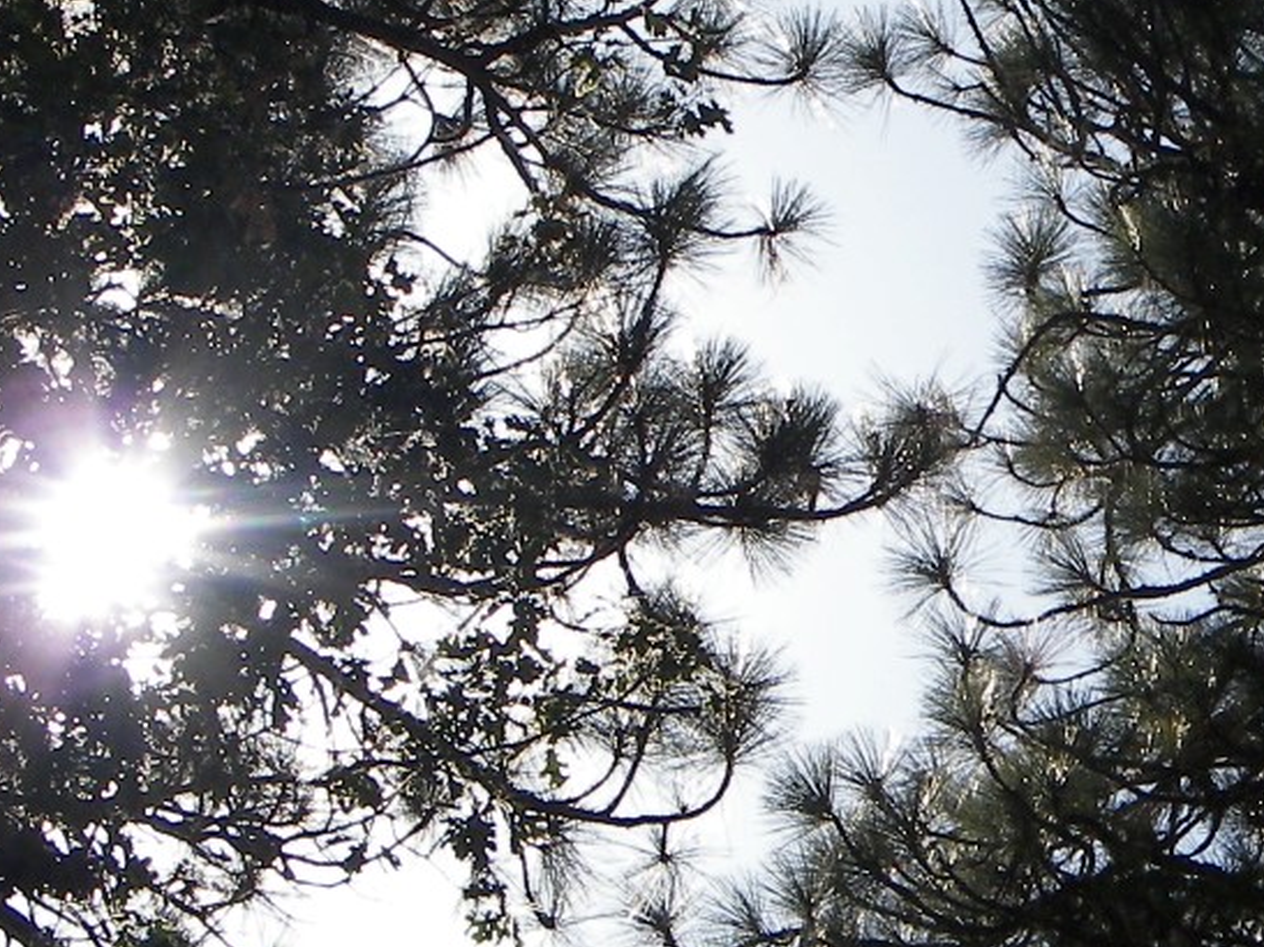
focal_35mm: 300
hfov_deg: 6.6
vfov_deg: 5.0
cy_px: 402
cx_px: 1188
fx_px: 10952
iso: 64
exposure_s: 1/640
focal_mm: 18.9
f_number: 4.5
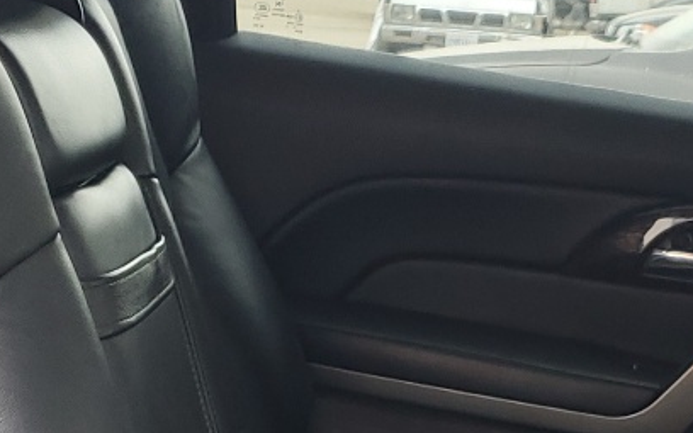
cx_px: 521
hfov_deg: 19.1
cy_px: 613
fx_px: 2040
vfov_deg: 11.7
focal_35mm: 108
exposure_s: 1/60.2
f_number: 1.5
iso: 56
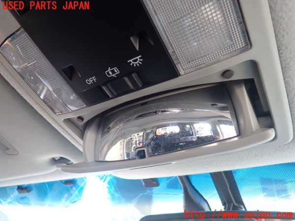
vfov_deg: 54.9
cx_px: 148
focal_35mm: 25
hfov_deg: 69.4
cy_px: 110
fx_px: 213
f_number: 2
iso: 125
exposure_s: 1/60
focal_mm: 4.5
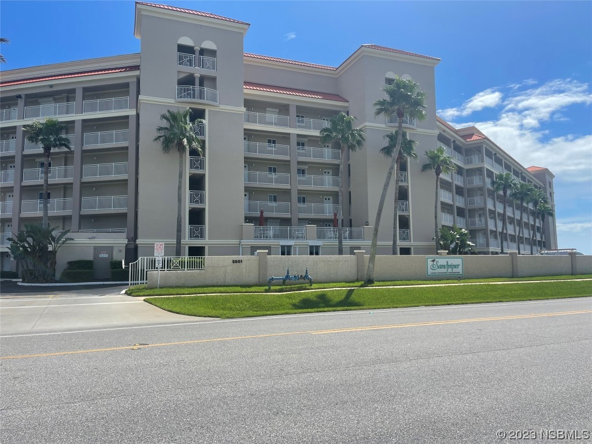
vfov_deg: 53.1
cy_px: 222
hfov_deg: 67.3
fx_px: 445
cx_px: 296
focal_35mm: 26
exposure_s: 1/4202
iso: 32
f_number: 1.6
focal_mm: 5.1
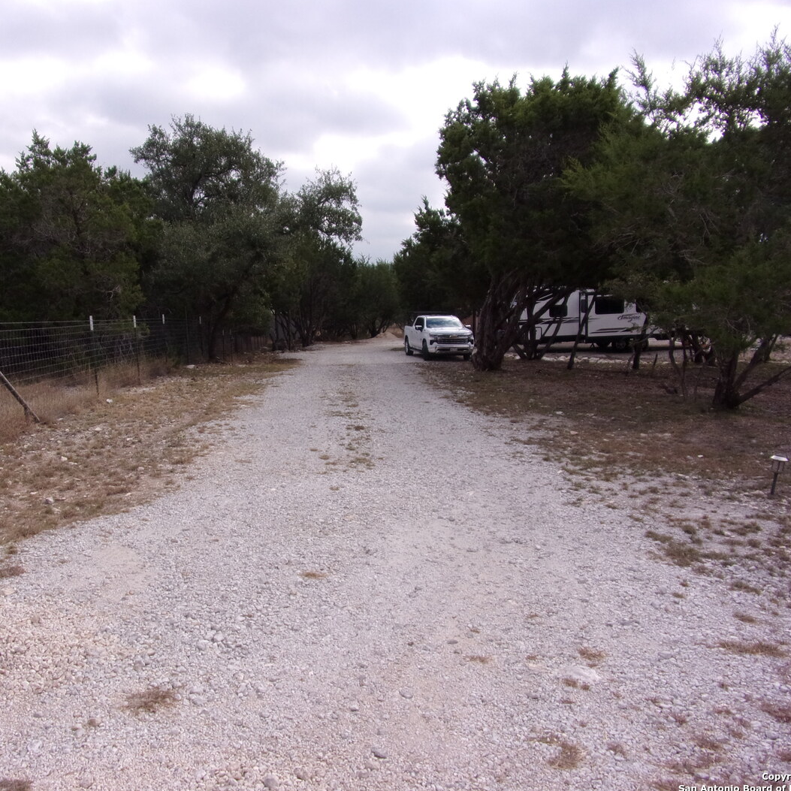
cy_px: 389
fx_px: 750
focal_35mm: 29
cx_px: 300
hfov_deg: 55.0
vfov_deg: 55.6
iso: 80
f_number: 3.3
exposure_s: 1/1000
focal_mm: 4.3
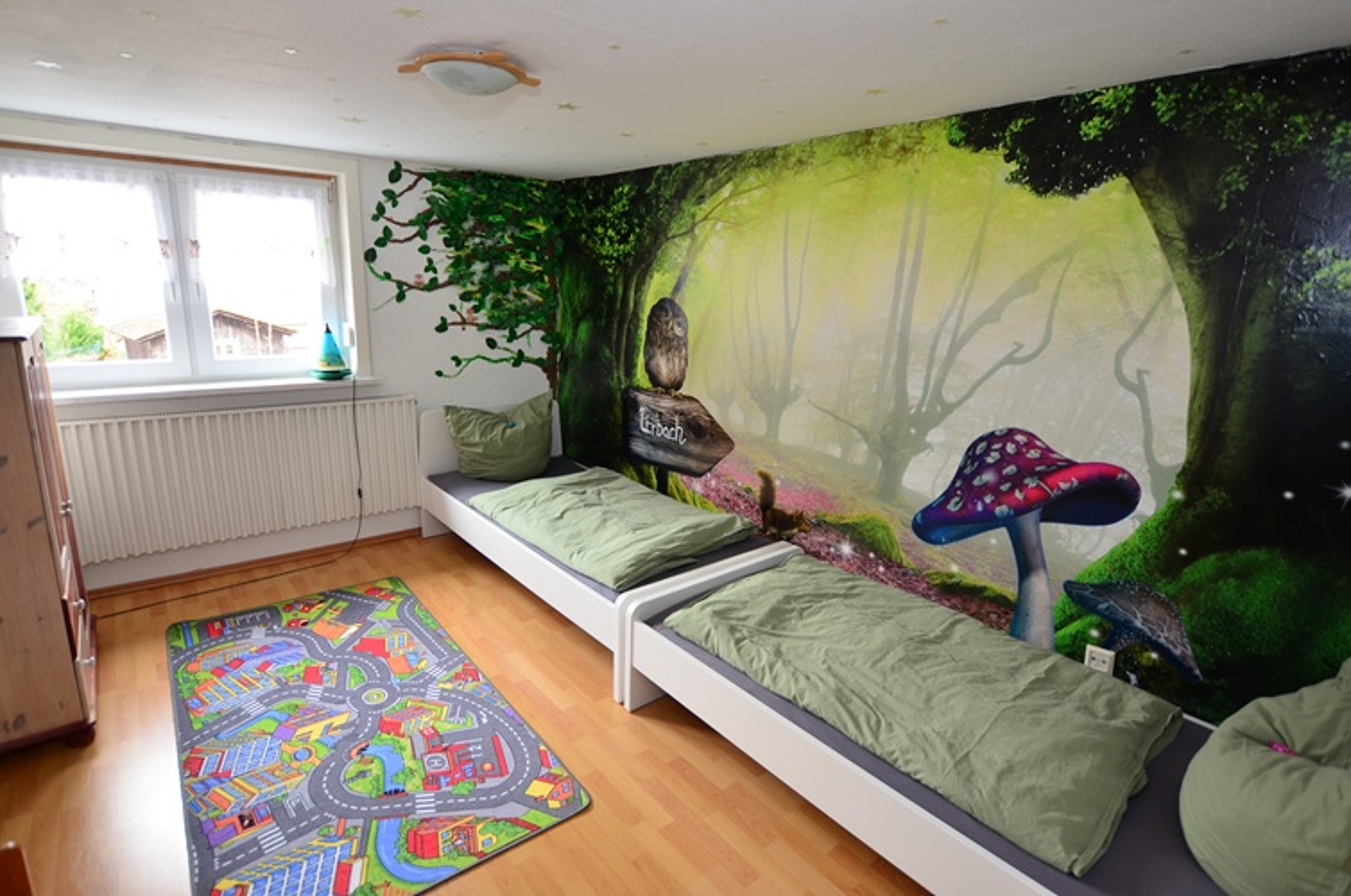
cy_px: 448
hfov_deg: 92.5
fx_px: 646
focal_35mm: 17
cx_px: 676
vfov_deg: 69.5
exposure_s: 1/30
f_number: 4
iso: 200
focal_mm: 11.5
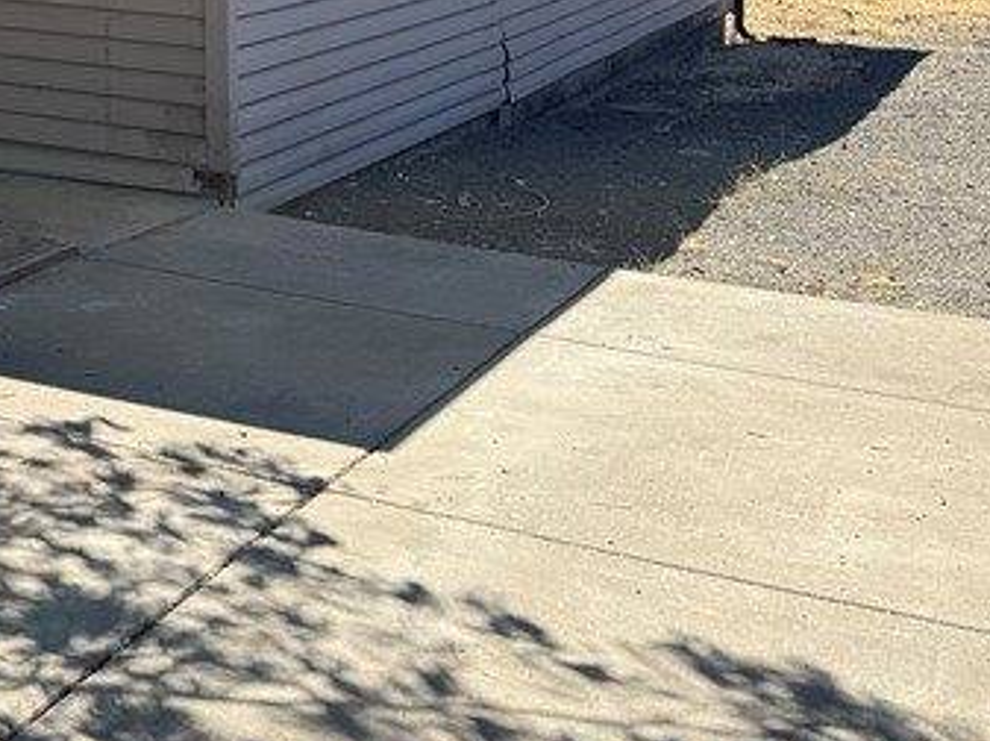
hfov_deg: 22.8
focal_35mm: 73
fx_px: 2086
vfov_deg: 18.6
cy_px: -253
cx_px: -408
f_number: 1.78
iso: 80
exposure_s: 1/2525
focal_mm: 6.76
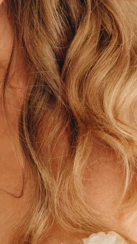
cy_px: 175
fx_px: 1150
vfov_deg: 12.1
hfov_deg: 6.7
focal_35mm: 178
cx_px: -74
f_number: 1.4
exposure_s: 1/320
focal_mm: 35
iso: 500
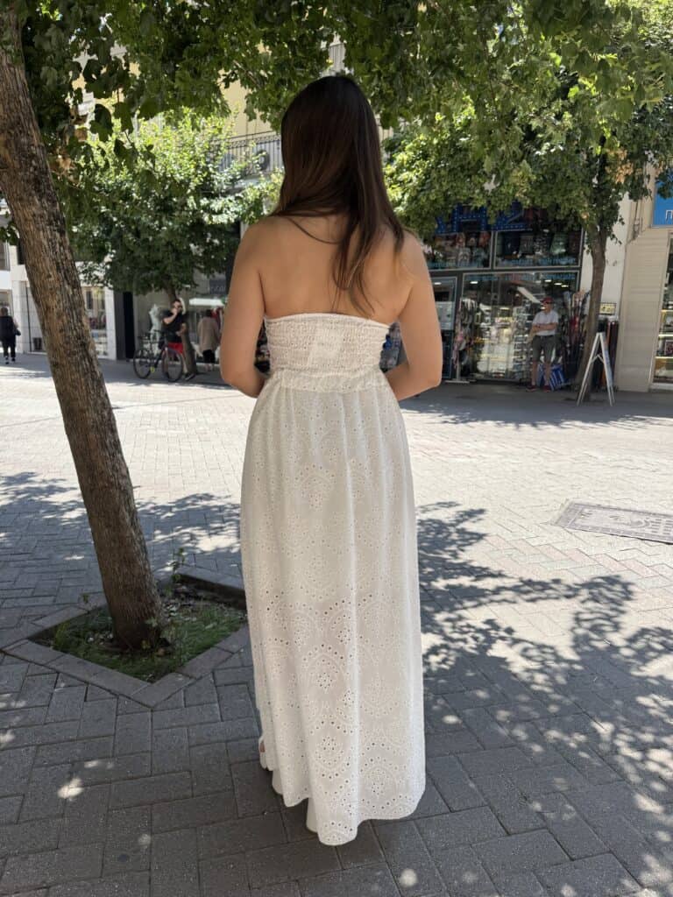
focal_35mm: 24
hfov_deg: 56.8
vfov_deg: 71.6
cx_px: 336
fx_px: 622
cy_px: 448
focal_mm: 6.76
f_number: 1.78
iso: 80
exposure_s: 1/1524
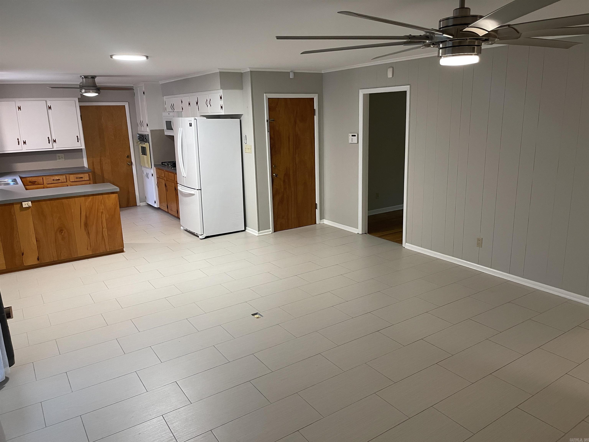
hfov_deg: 69.4
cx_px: 294
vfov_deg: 54.9
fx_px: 425
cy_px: 221
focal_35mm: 25
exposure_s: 1/60
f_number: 1.6
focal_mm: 5.1
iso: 250
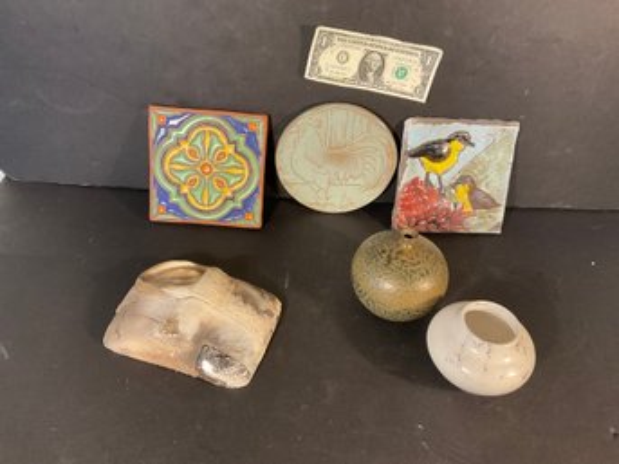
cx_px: 310
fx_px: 518
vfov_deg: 48.2
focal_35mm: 29
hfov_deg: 61.7
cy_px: 232
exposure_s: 1/60
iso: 125
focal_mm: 3
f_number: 1.8
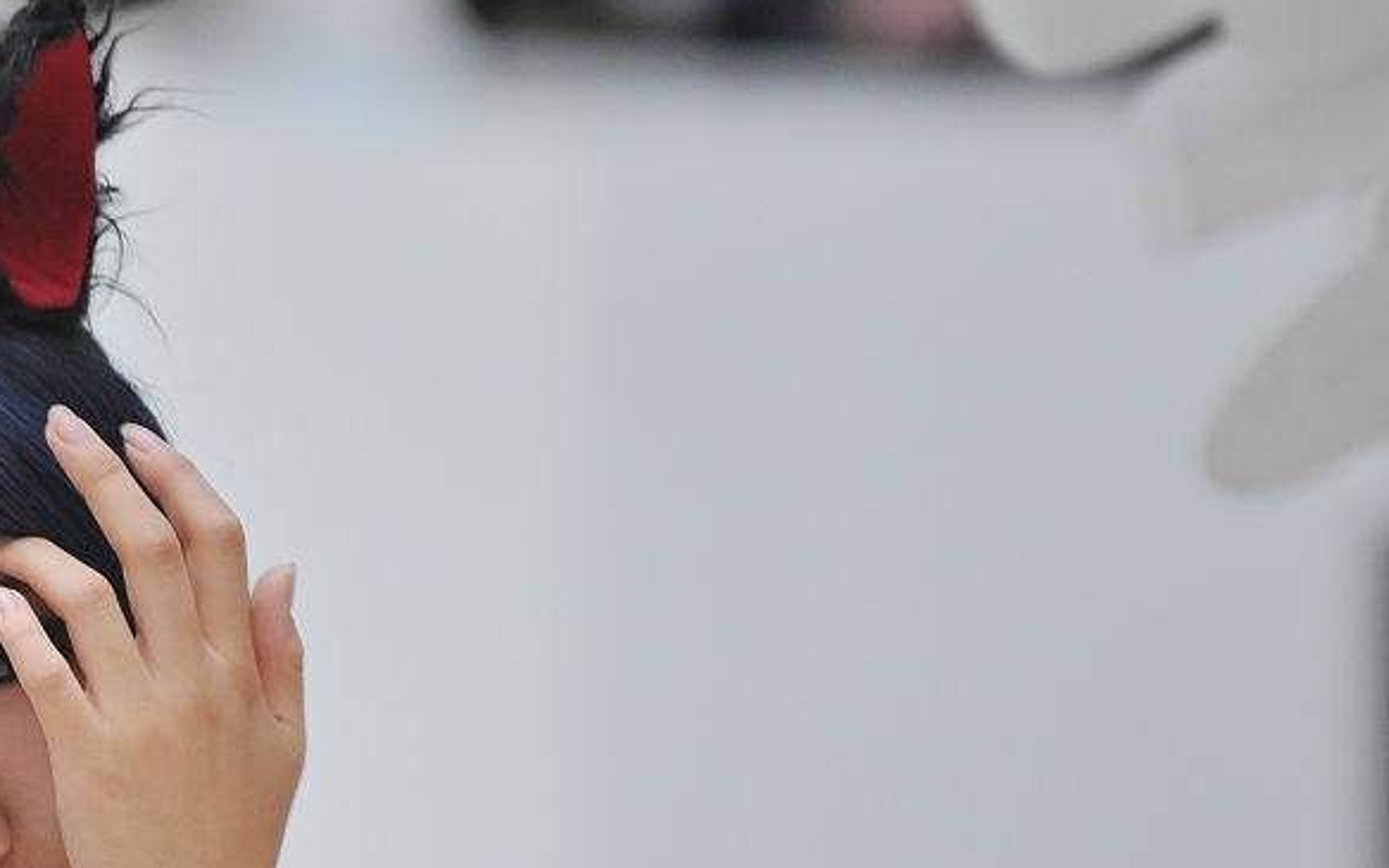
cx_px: -31
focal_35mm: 627
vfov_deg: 2.1
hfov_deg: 3.3
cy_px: 848
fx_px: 23735
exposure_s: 1/100
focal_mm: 200
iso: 400
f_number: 2.8
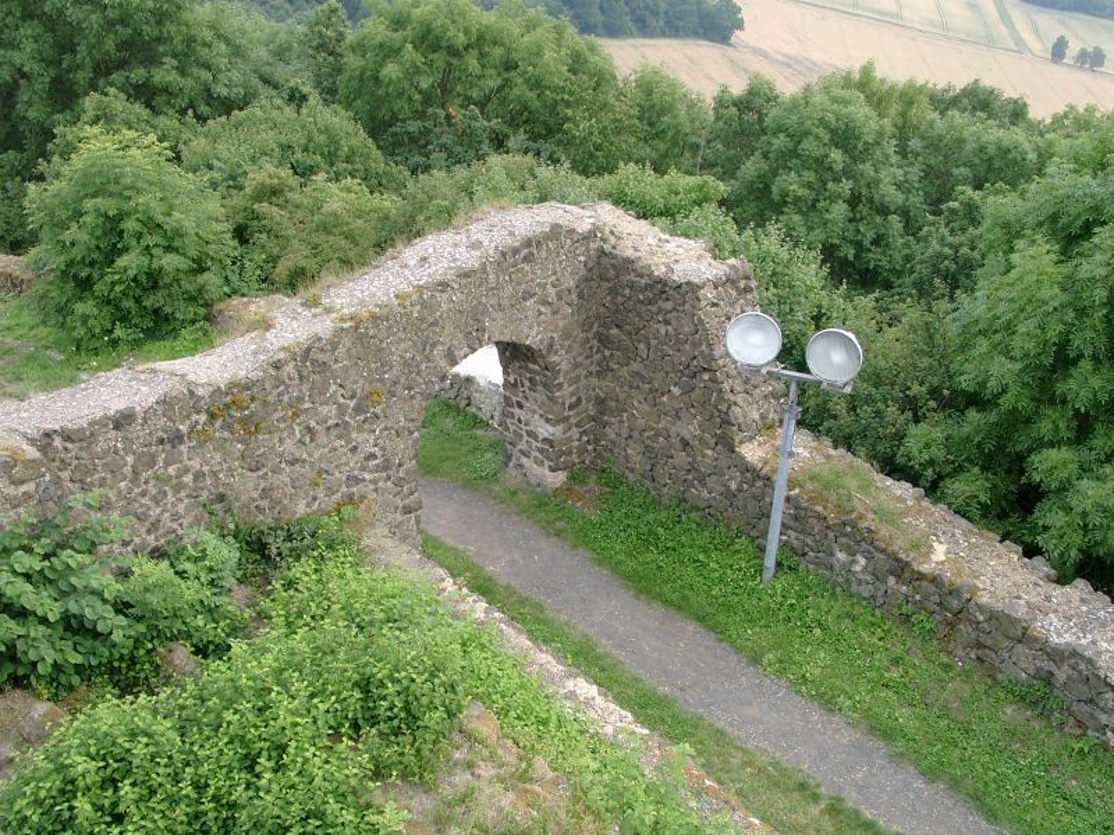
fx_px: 1126
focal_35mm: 35
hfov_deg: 52.6
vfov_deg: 40.7
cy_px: 418
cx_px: 557
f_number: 4
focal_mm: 7.39
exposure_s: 1/87.8
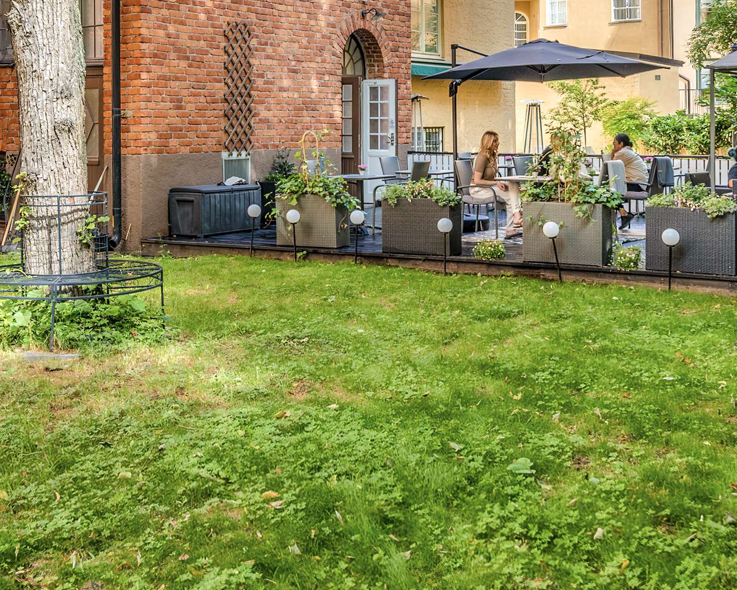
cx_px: 274
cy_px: 124
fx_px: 1069
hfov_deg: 37.8
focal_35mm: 49
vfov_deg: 30.2
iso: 100
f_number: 6.3
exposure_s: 1/160
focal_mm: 19
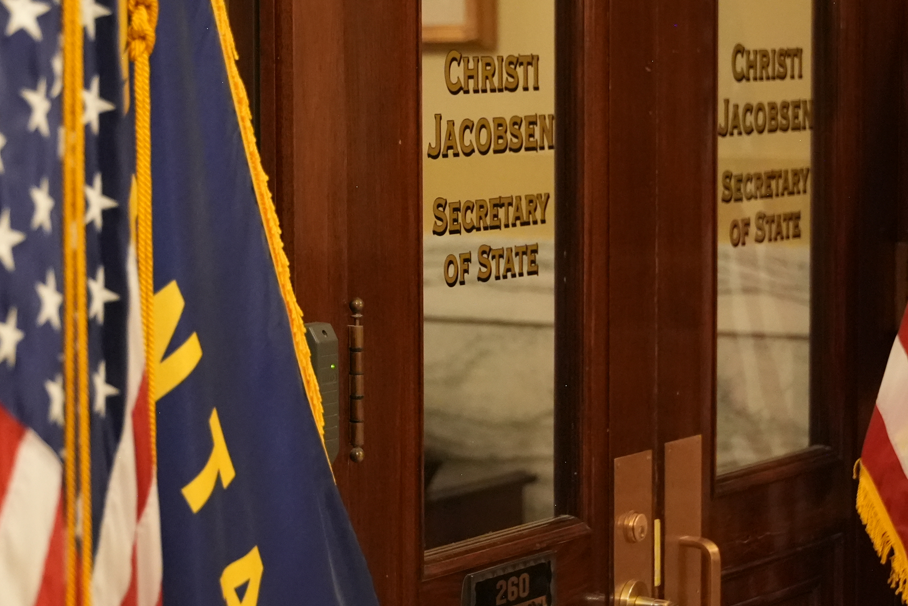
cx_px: 331
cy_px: 245
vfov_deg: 10.9
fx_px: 3180
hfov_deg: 16.2
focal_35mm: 126
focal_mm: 81
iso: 12800
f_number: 4
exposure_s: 1/125
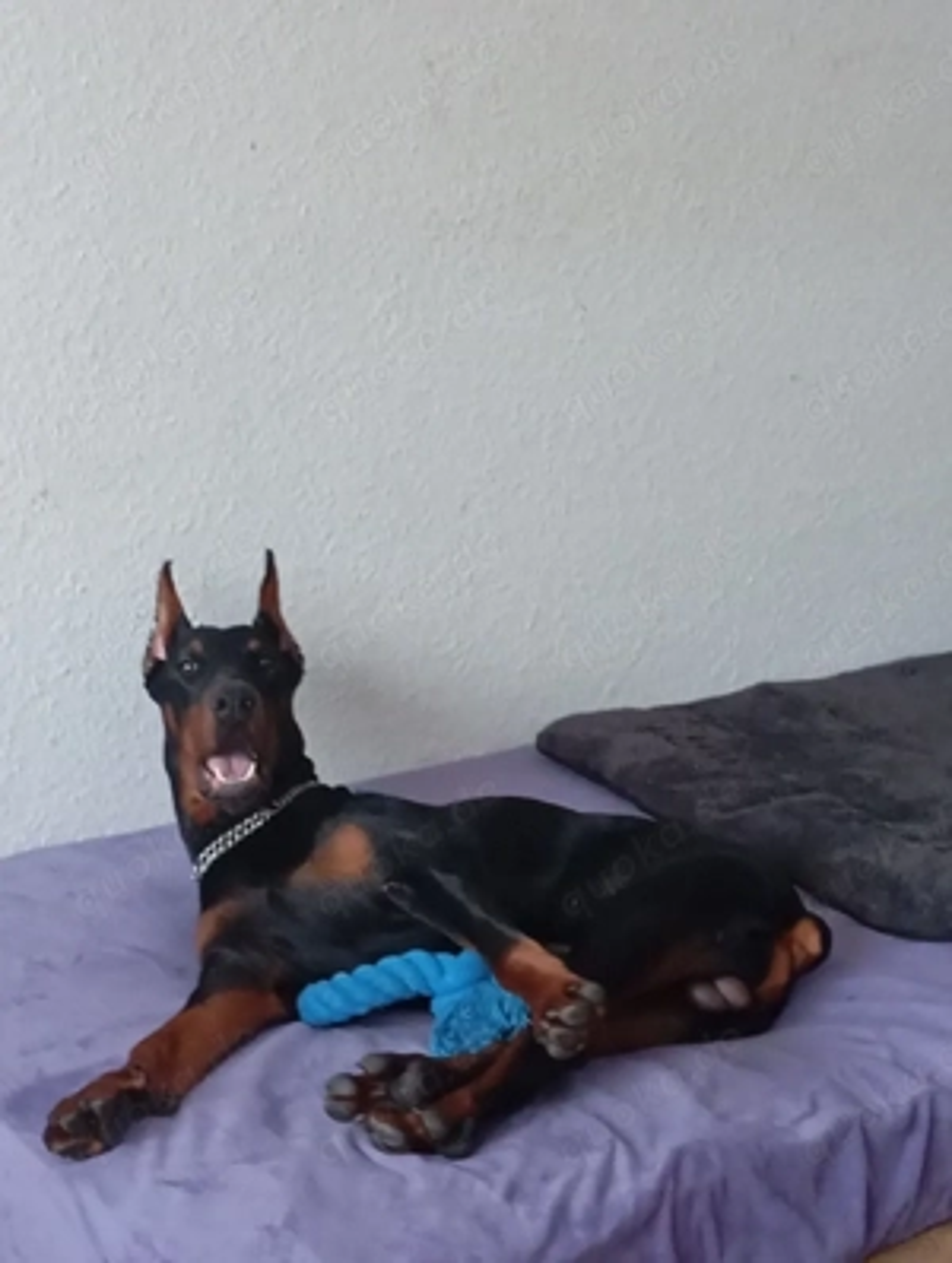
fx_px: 2741
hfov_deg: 19.7
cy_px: 632
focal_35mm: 75
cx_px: 476
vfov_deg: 25.9
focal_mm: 4.22
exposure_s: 1/25
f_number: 1.8
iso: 1296
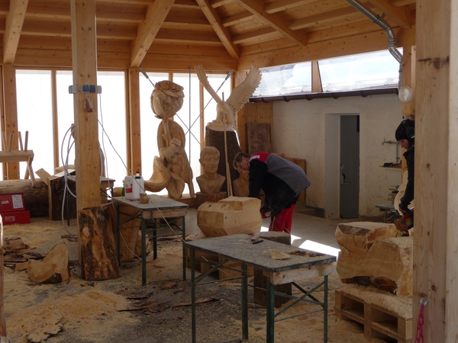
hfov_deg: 39.7
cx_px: 229
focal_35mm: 48
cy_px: 172
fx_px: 635
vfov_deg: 30.3
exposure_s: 1/200
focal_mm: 8
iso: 100
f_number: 4.2
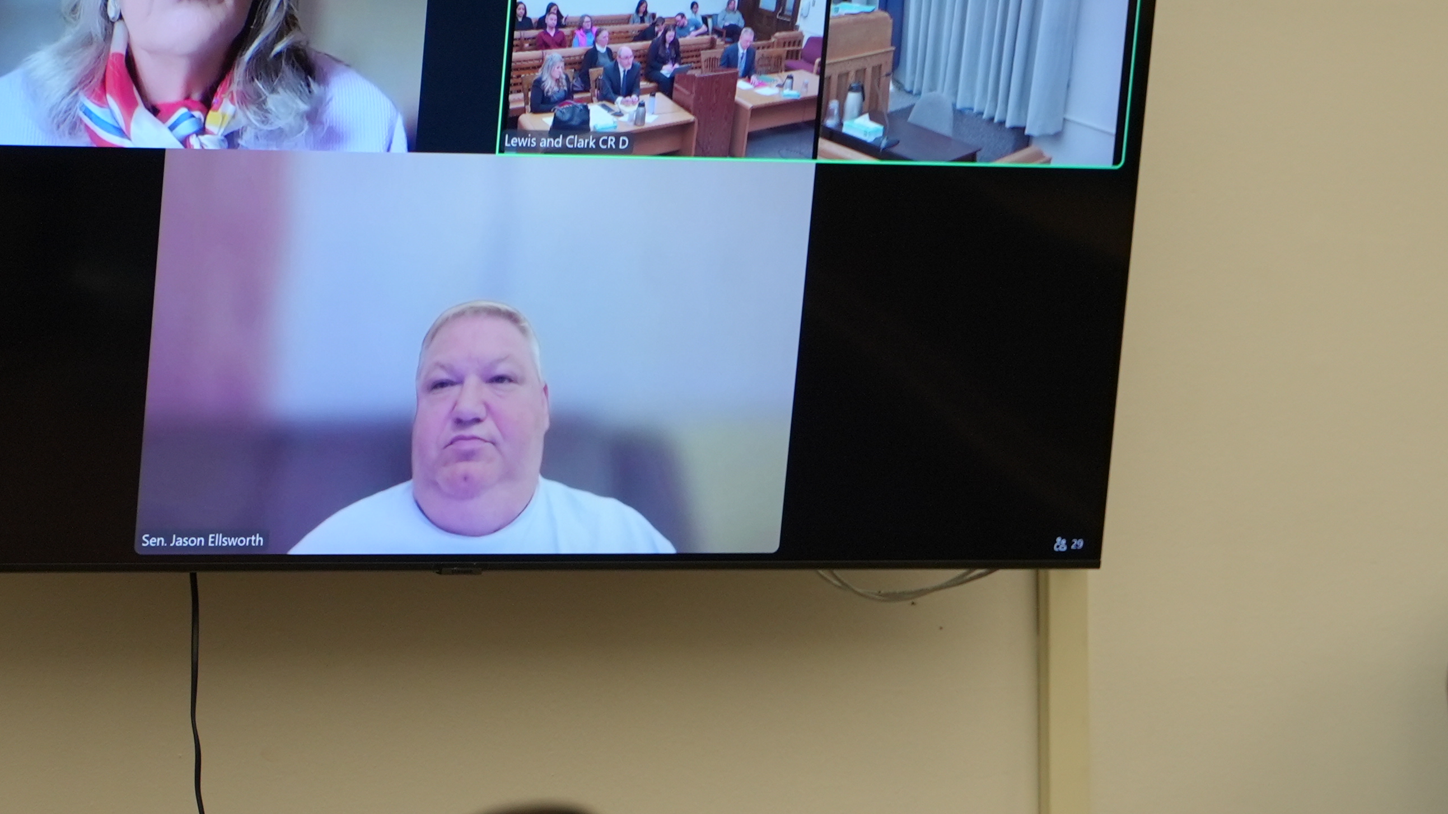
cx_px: 915
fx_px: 8908
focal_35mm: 232
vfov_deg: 5.2
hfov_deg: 9.3
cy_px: 671
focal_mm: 135
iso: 1250
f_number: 4
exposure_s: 1/160
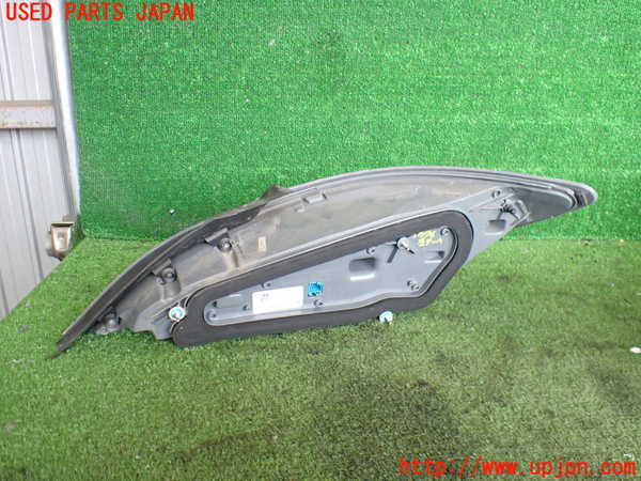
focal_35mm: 30
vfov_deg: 46.8
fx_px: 556
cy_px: 240
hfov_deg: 60.0
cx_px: 320
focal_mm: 5.4
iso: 400
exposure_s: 1/125
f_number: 2.3
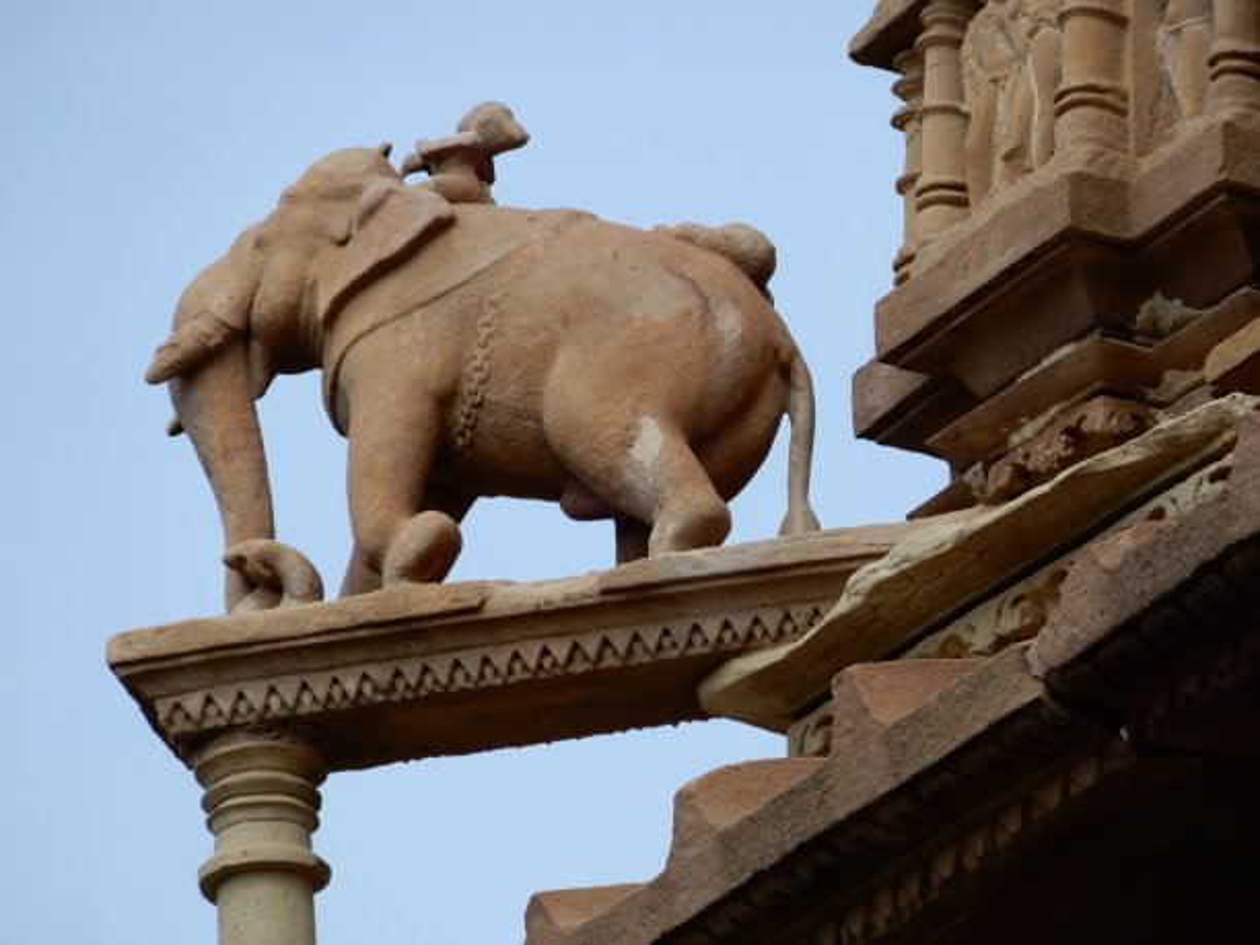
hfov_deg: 4.4
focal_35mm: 450
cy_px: 472
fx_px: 16380
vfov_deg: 3.3
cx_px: 630
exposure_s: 1/250
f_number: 6.3
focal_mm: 80.3
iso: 80
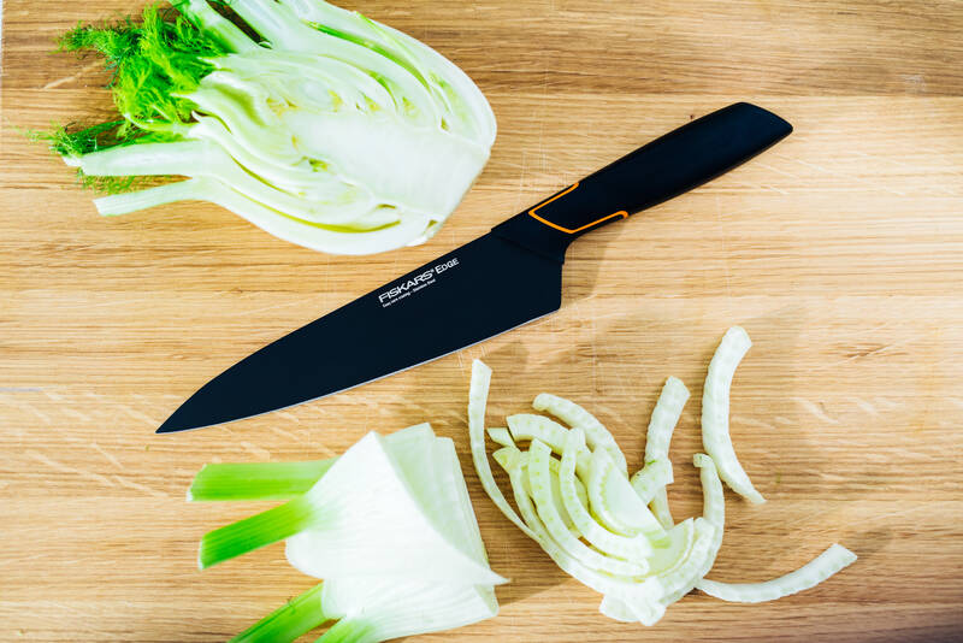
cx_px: 482
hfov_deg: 39.6
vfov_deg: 27.0
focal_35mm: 50
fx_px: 1338
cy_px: 322
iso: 400
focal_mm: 50
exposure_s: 1/100
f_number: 2
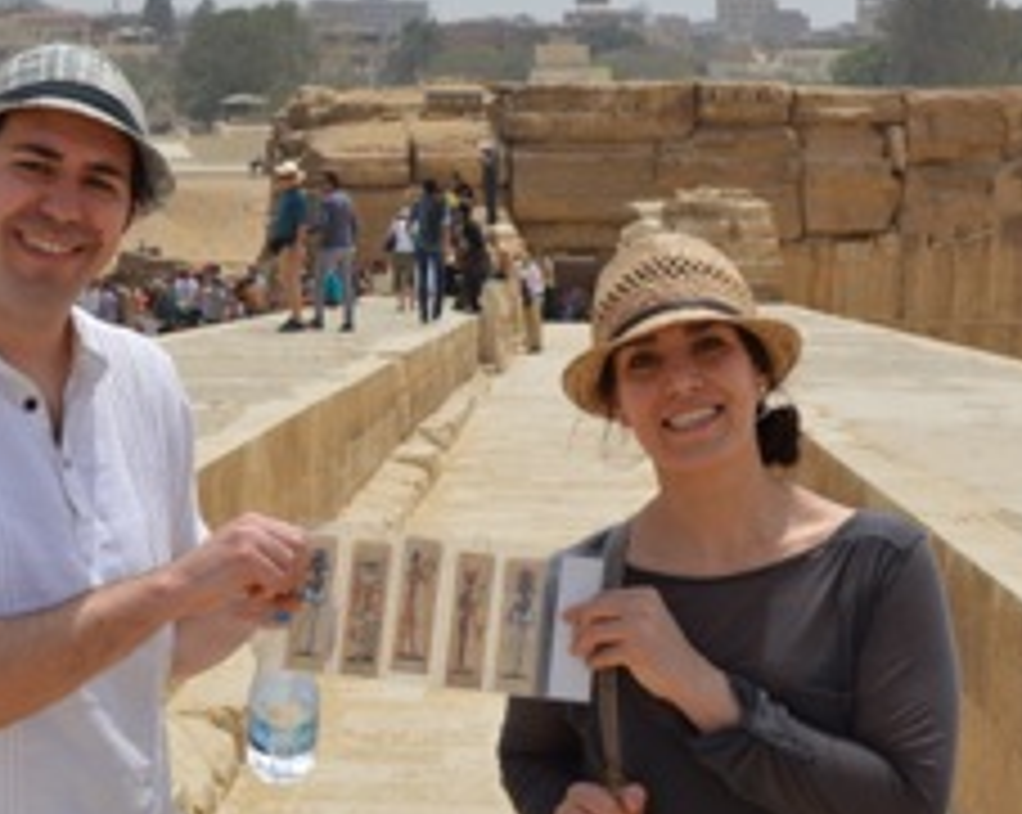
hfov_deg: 26.7
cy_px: 344
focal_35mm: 71
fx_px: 2145
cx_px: 405
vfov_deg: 21.5
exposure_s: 1/320
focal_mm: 26
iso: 100
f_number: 9
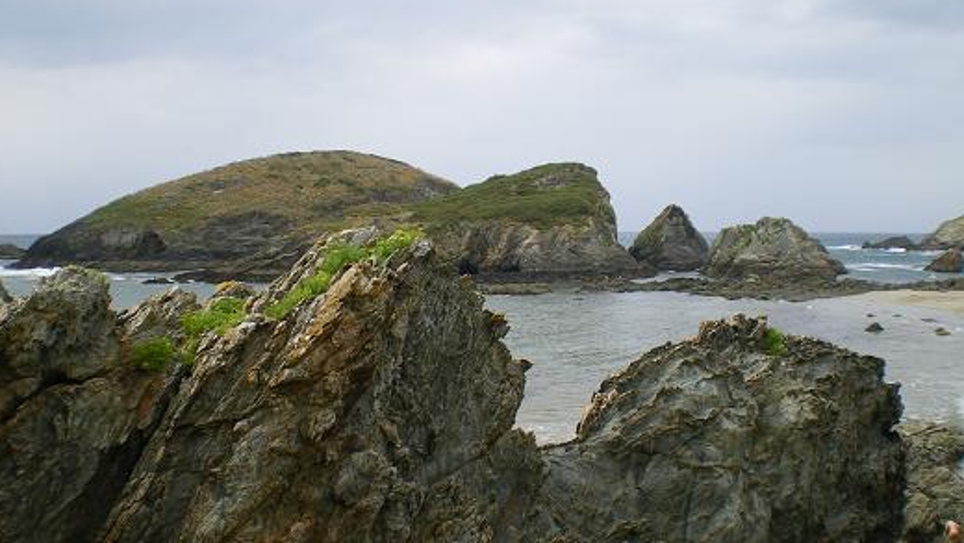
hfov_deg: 48.3
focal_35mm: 42
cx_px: 476
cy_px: 317
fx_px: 1074
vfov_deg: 28.3
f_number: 4.6
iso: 64
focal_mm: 6.3
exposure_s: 1/250
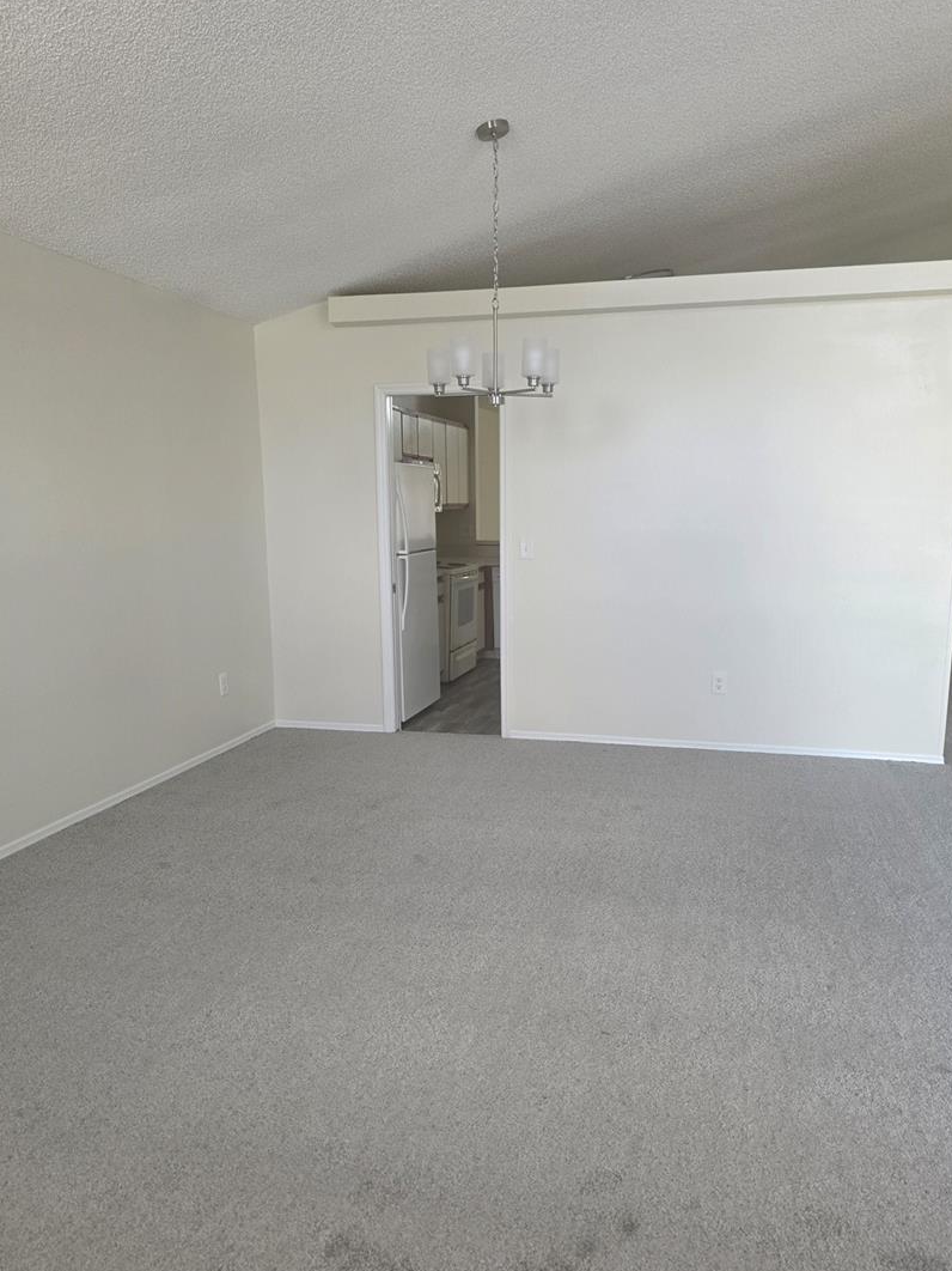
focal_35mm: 26
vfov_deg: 67.3
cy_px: 667
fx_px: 954
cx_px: 509
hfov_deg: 53.0
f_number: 1.7
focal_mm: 6.3
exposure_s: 1/180
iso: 160
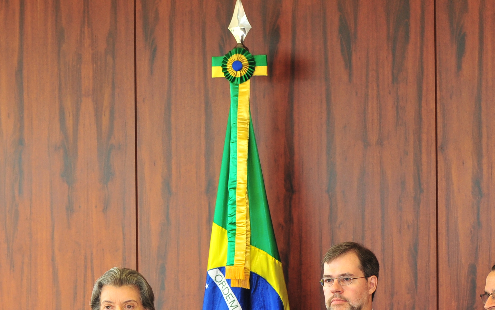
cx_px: 189
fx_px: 2334
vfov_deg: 7.5
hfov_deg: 12.1
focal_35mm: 173
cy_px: 325
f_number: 5.6
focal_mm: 75
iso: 800
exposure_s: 1/80
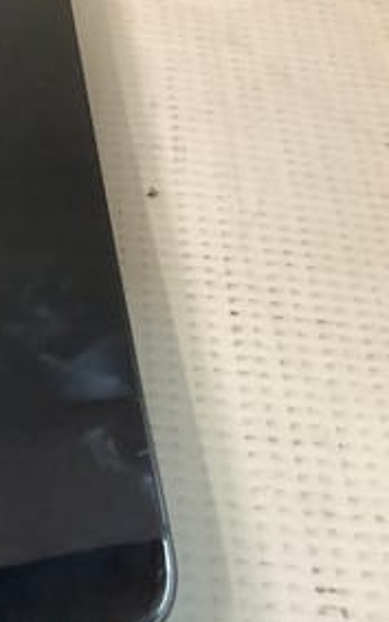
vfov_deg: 35.1
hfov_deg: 20.5
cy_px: 291
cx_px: -116
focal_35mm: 58
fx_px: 983
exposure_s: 1/50
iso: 250
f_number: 2.4
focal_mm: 3.3
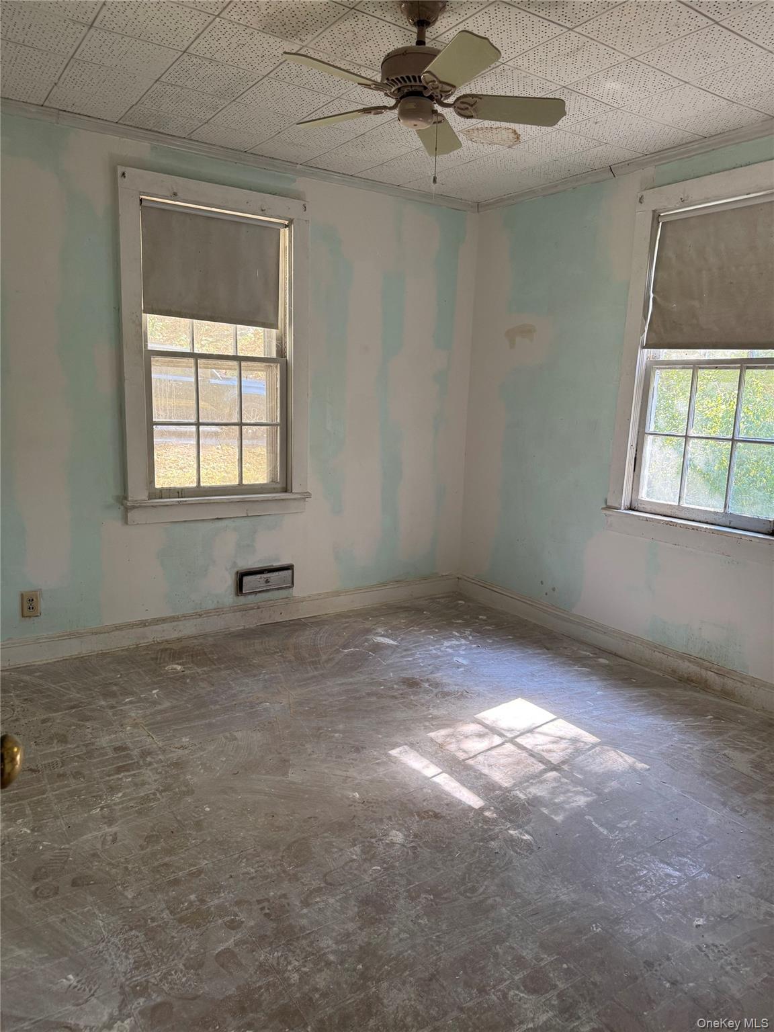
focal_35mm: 24
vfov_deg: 71.6
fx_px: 716
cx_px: 387
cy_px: 516
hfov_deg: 56.8
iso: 200
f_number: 1.78
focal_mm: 6.76
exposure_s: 1/77
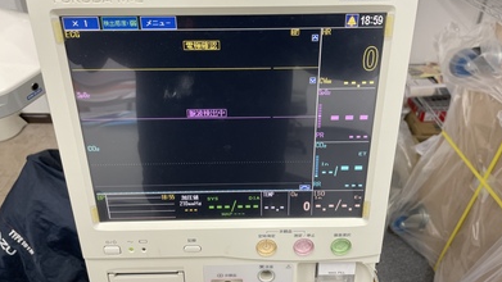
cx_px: 254
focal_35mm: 29
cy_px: 135
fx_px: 386
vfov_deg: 40.2
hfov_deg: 66.1
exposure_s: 1/100
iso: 125
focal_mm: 4.2
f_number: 1.6
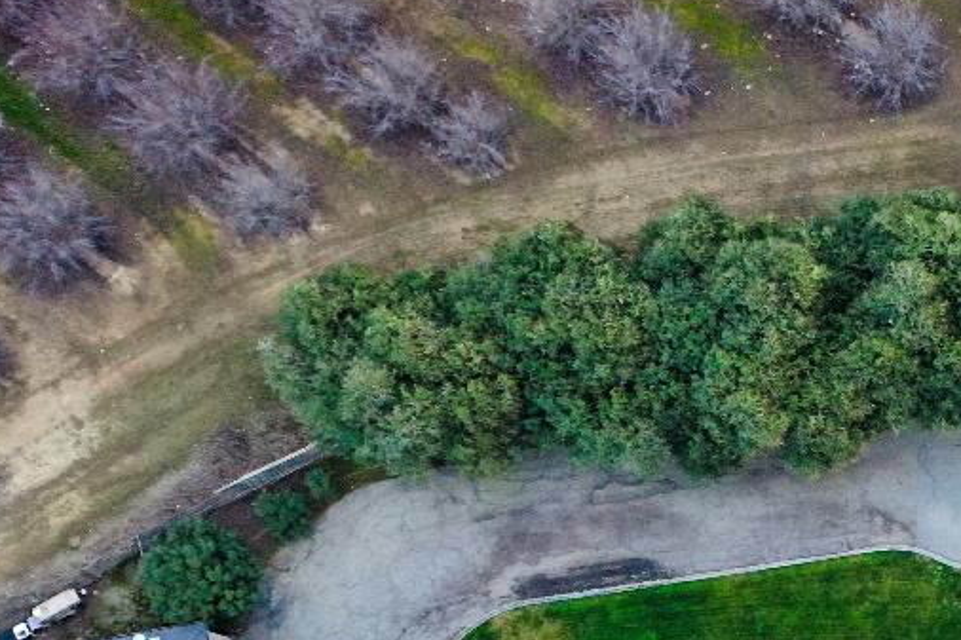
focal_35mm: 83
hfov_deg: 23.2
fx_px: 2215
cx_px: 1020
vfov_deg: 15.3
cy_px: 923
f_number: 2.8
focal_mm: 10.26
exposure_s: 1/15
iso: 400
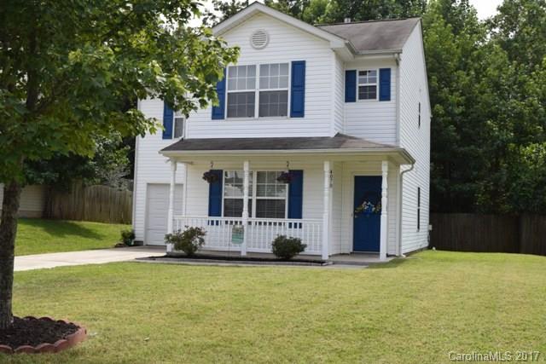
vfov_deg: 31.9
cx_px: 273
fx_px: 637
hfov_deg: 46.4
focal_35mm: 42
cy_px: 182
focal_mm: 28
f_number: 10
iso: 200
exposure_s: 1/400
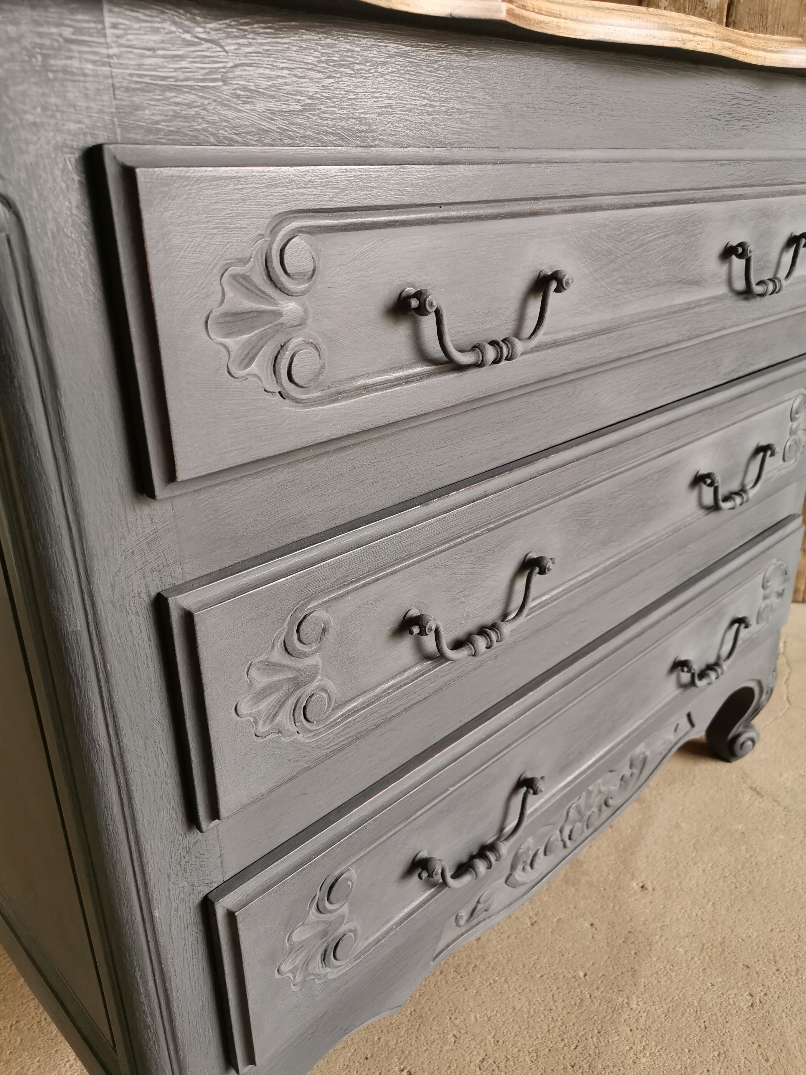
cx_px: 403
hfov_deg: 51.4
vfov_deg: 65.3
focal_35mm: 27
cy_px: 538
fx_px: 838
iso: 200
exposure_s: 1/50
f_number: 1.8
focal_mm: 5.58
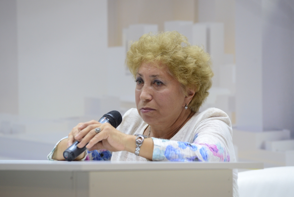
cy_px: 98
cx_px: 147
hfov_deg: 10.3
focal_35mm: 200
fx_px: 1634
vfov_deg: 6.9
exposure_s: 1/250
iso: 1600
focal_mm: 200
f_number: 4
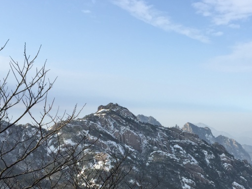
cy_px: 174
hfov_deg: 32.6
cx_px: 189
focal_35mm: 58
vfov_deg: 24.4
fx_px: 422
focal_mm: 4.15
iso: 32
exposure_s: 1/1068
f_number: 2.2
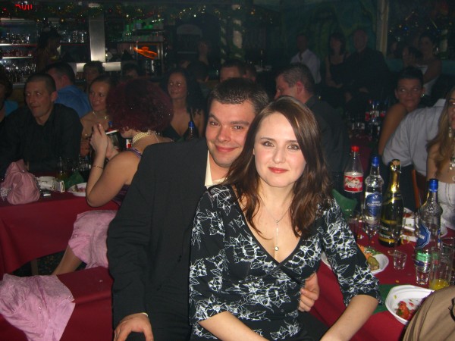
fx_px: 499
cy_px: 170
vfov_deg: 37.7
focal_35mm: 38
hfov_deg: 49.0
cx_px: 228
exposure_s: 1/60
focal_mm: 7.9
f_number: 2.8
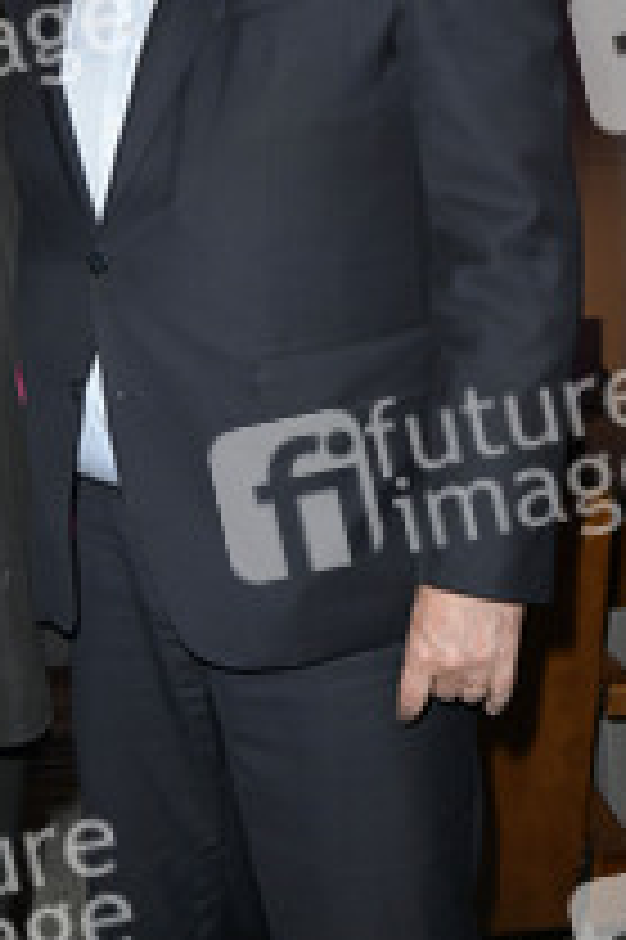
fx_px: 1698
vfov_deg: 30.5
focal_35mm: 65
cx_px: 32
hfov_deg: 20.4
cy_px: 252
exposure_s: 1/250
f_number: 6.3
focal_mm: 34
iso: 1600
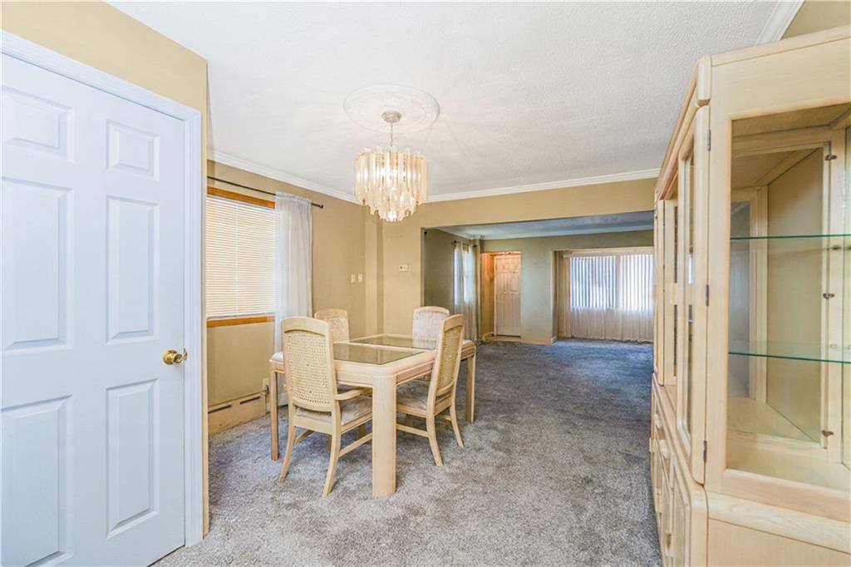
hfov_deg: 96.8
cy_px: 284
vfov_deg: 73.7
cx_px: 426
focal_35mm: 16
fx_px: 378
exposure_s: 1/40
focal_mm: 16
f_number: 4.5
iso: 50
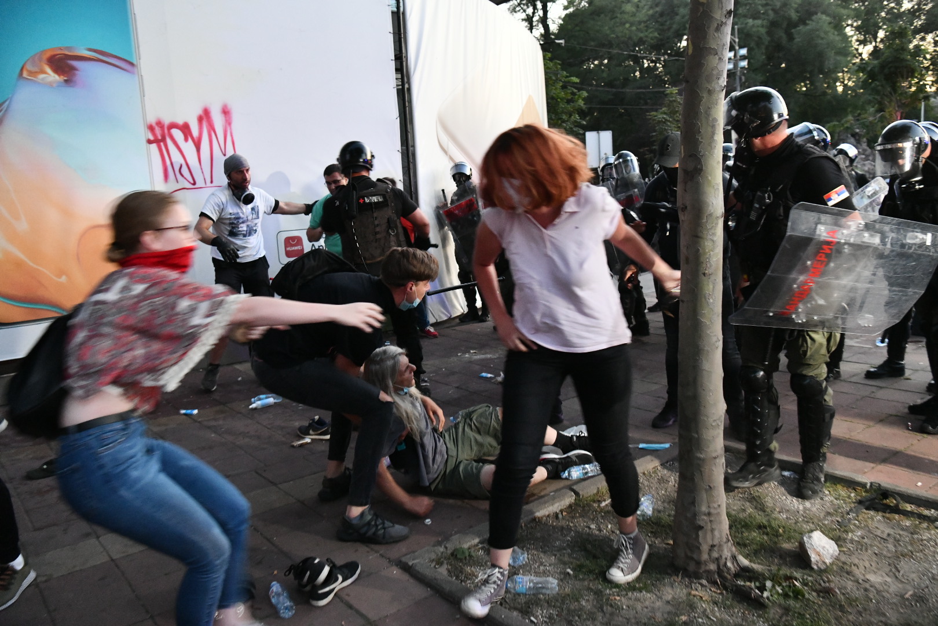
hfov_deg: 60.3
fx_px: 808
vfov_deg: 42.3
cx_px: 469
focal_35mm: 31
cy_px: 313
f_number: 4
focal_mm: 31
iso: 6400
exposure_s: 1/60
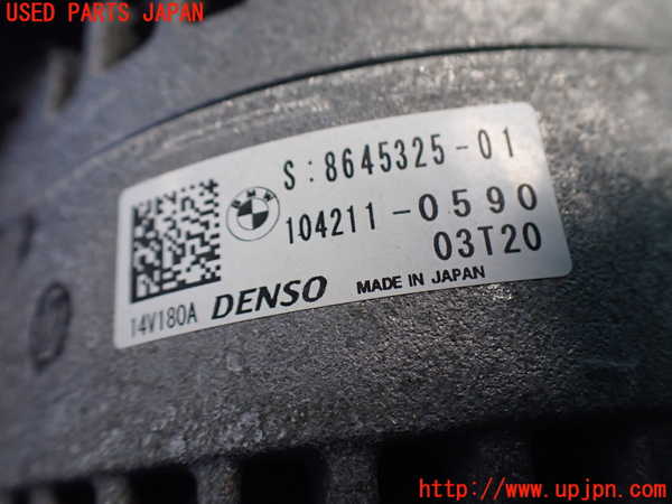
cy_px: 252
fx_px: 582
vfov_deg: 46.8
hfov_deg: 60.0
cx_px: 336
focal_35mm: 30
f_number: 2.3
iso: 500
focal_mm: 5.4
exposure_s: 1/125
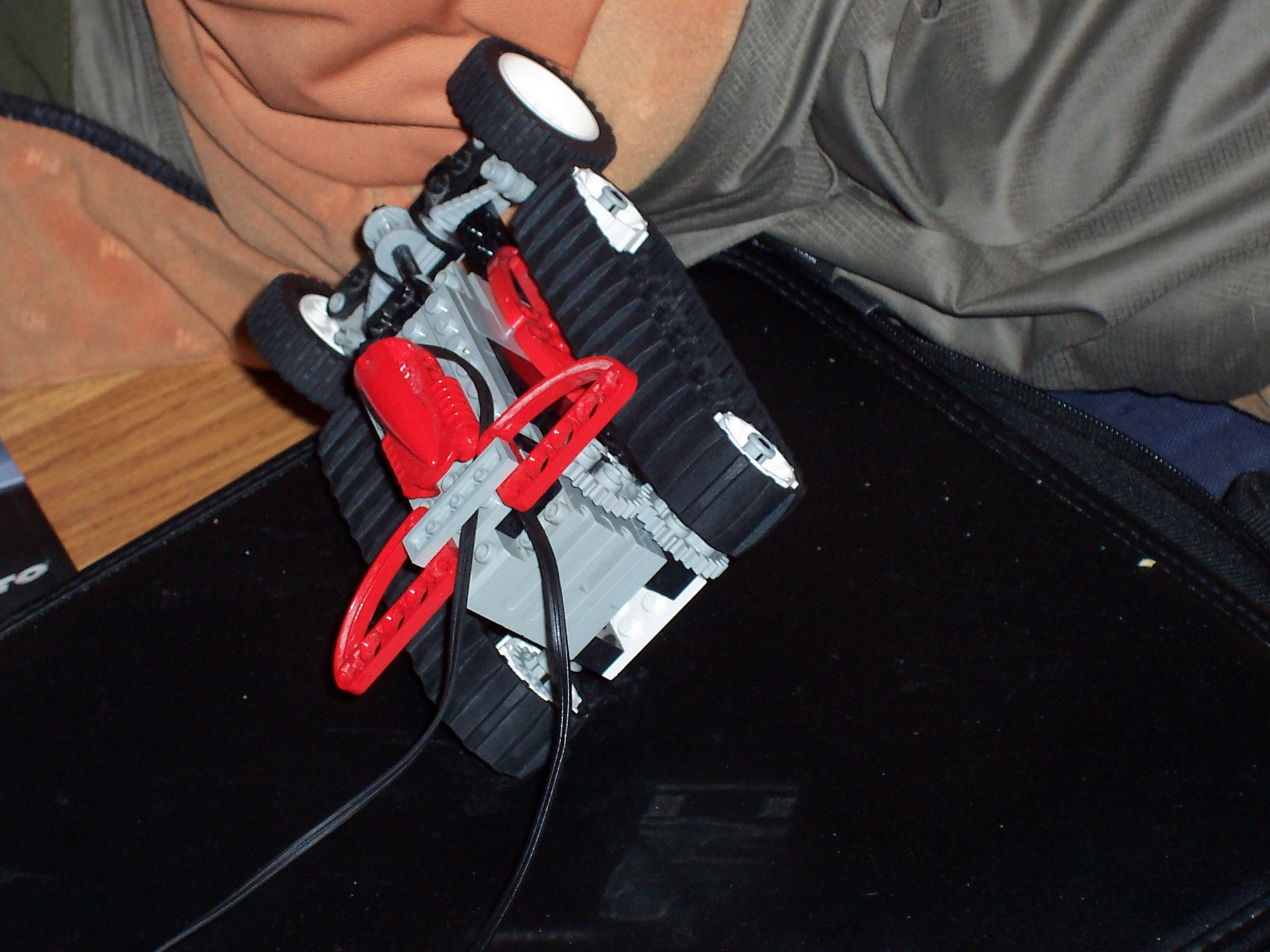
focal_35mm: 111
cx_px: 635
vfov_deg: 13.3
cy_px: 476
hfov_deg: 17.7
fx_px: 4072
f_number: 4.8
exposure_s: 1/90
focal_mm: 16.8
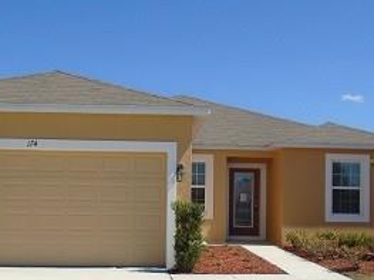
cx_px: 196
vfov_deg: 28.3
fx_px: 551
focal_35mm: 51
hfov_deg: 37.5
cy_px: 195
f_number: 8
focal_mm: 4.6
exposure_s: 1/250
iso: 100
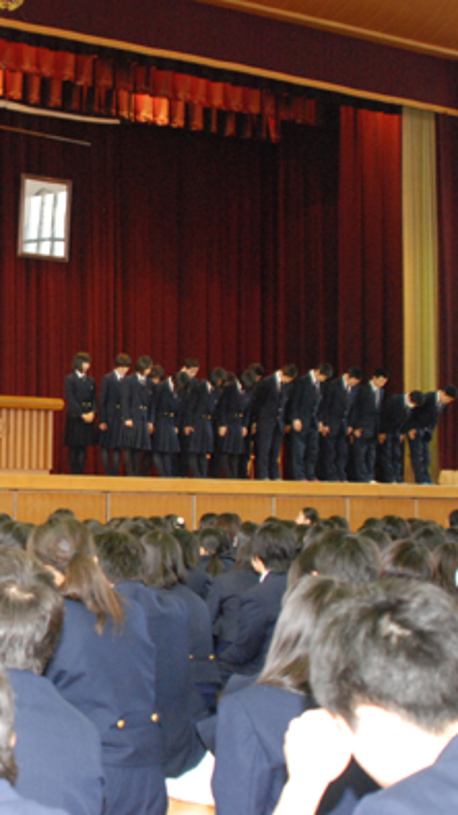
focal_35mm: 67
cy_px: 409
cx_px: -118
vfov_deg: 31.4
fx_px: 1447
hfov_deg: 17.0
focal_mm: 28
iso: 1600
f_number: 3.5
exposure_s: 1/100
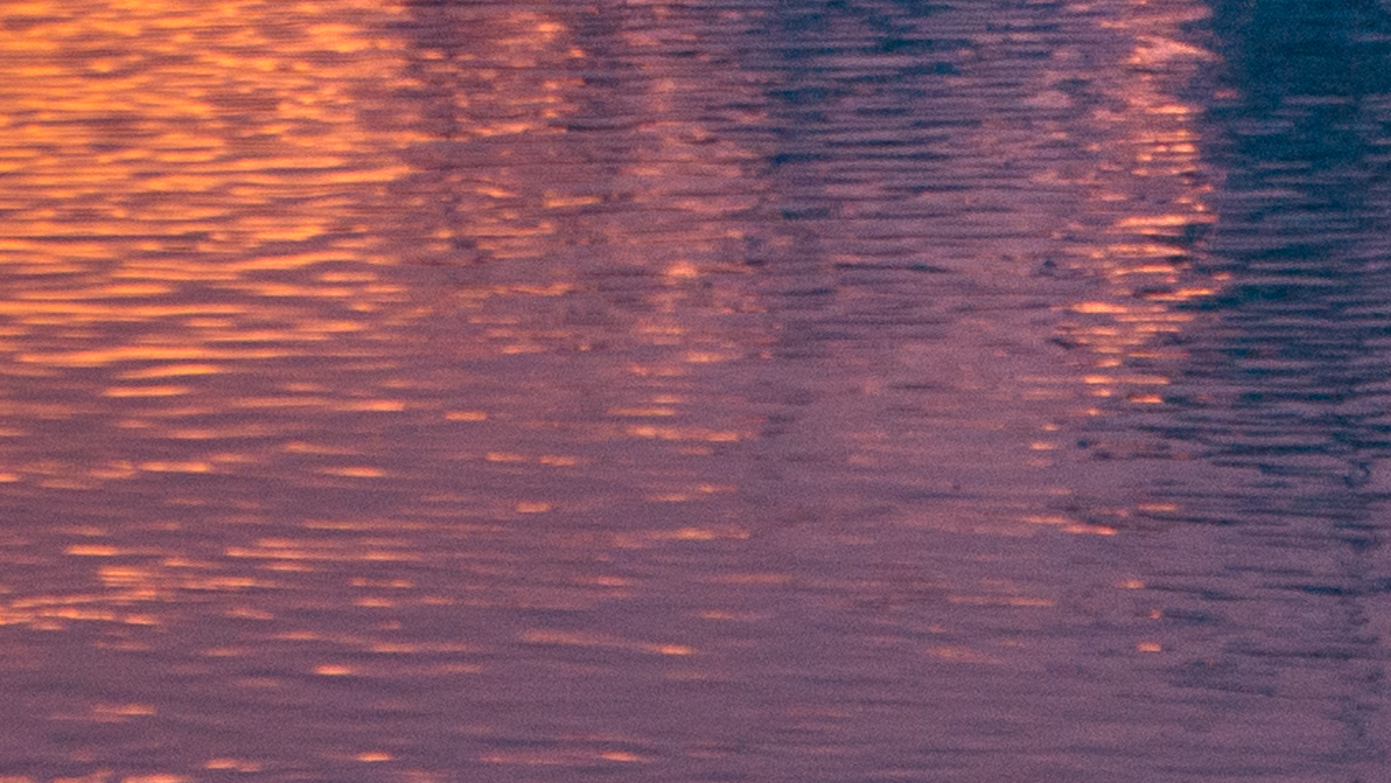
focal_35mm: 500
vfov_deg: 2.4
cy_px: -1401
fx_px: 18445
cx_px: -369
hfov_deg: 4.3
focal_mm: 66
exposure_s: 1/100
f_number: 7.1
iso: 500
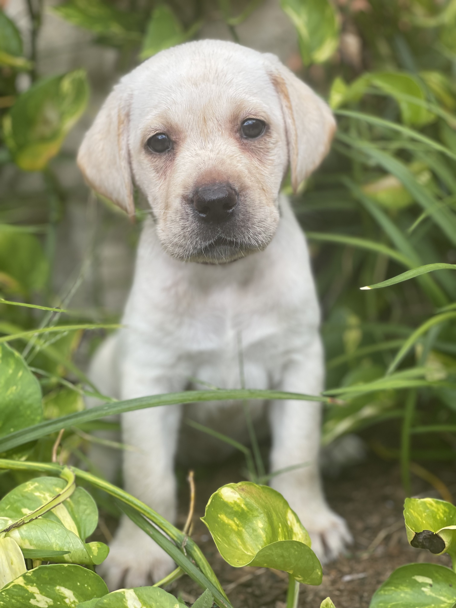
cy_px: 304
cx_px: 228
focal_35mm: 64
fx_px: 1124
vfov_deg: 30.3
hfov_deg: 22.9
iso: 32
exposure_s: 1/415
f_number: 2.2
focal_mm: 7.5
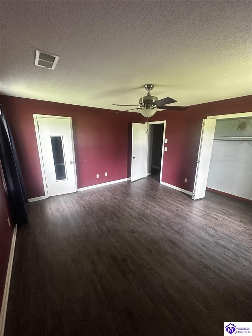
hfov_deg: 85.7
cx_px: 126
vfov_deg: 102.1
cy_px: 168
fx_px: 136
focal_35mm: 14
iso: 400
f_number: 2.2
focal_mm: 2.22
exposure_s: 1/60
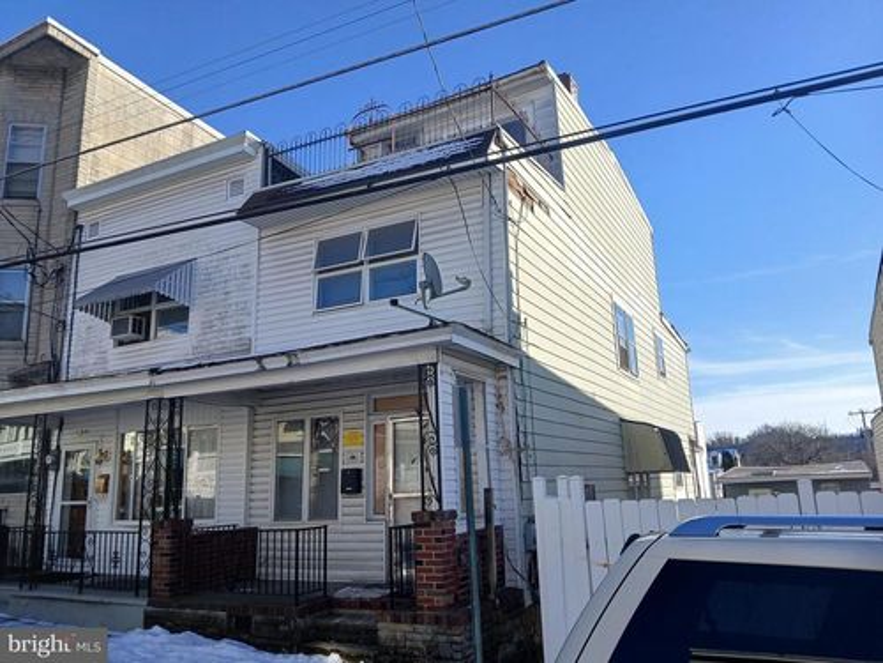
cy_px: 332
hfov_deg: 67.3
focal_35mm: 26
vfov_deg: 53.1
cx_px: 442
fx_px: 663
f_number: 1.8
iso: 20
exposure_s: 1/564
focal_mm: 3.98
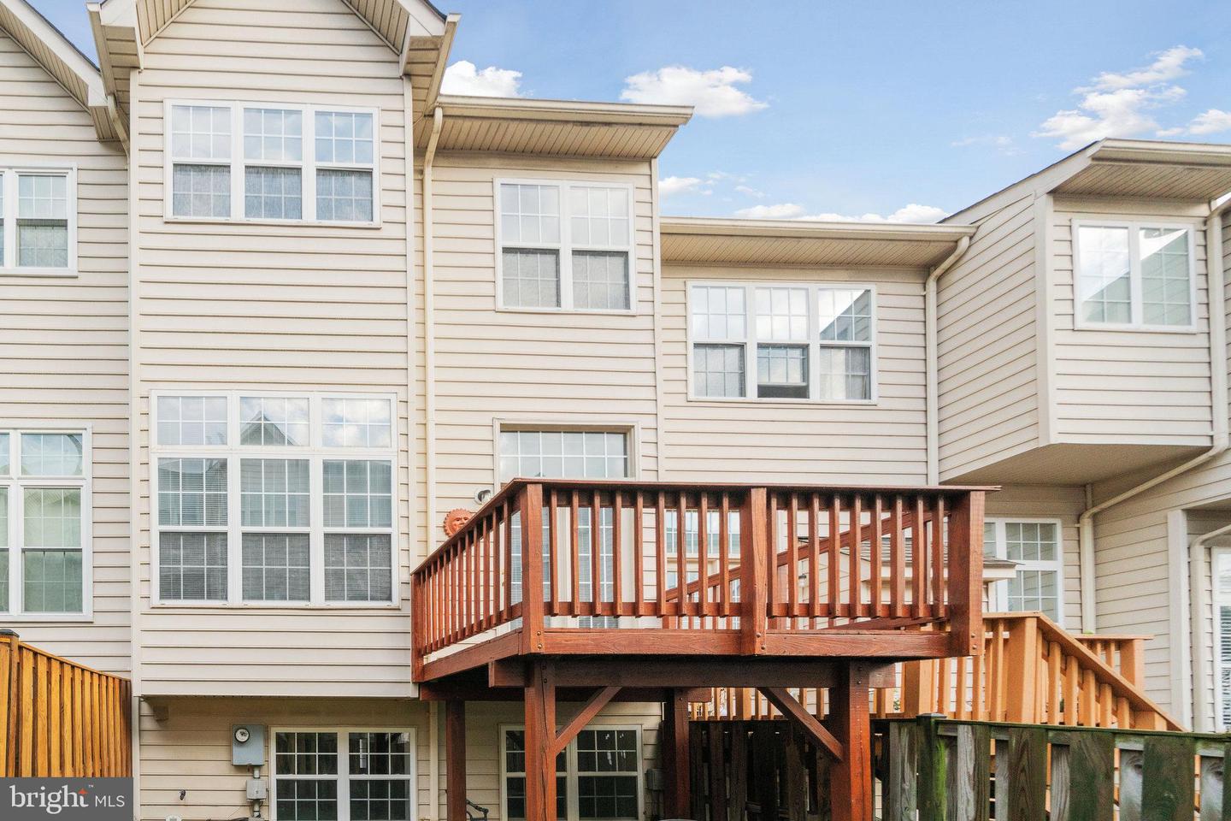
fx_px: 547
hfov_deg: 96.7
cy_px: 410
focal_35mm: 16
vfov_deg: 73.7
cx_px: 616
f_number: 8
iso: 1250
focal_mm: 16
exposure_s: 1/250
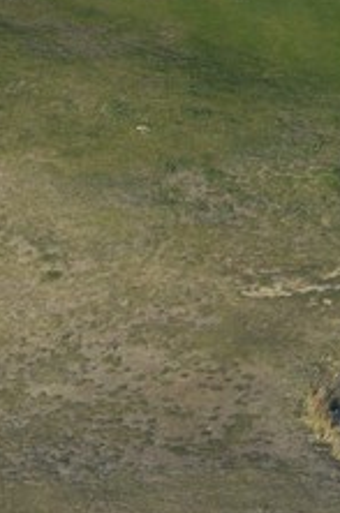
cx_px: -773
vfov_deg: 1.7
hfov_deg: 1.1
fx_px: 16936
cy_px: 1666
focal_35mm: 1190
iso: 100
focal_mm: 110
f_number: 5.6
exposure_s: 1/250
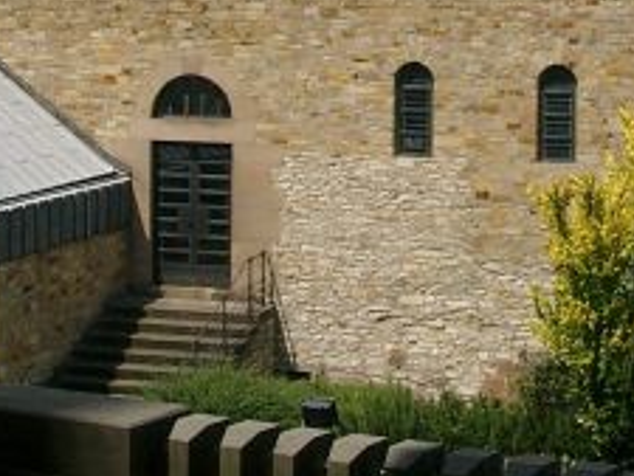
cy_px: -28
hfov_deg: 16.2
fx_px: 2217
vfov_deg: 12.1
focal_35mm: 121
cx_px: 414
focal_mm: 7.13
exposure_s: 1/620
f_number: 5.6
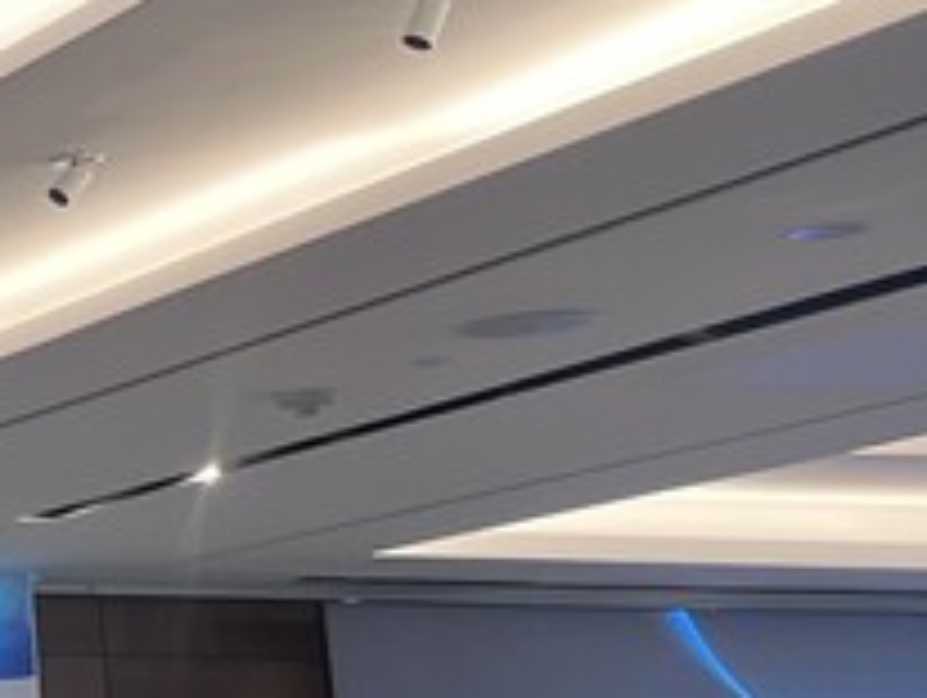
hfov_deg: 13.3
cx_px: -1102
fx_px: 3244
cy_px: 248
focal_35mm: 121
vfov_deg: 12.3
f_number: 1.6
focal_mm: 5.1
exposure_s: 1/90
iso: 125
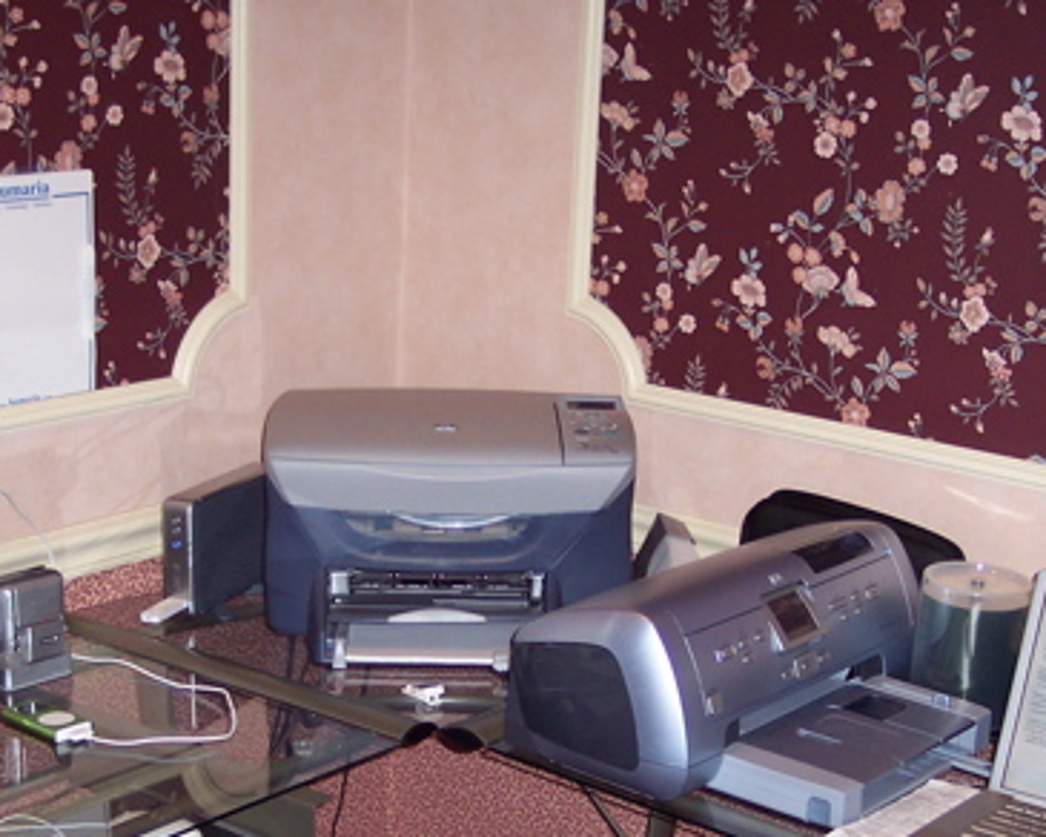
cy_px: 583
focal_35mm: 65
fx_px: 2012
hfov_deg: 29.1
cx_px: 559
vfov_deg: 23.3
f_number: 2.8
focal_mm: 8
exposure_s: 1/30
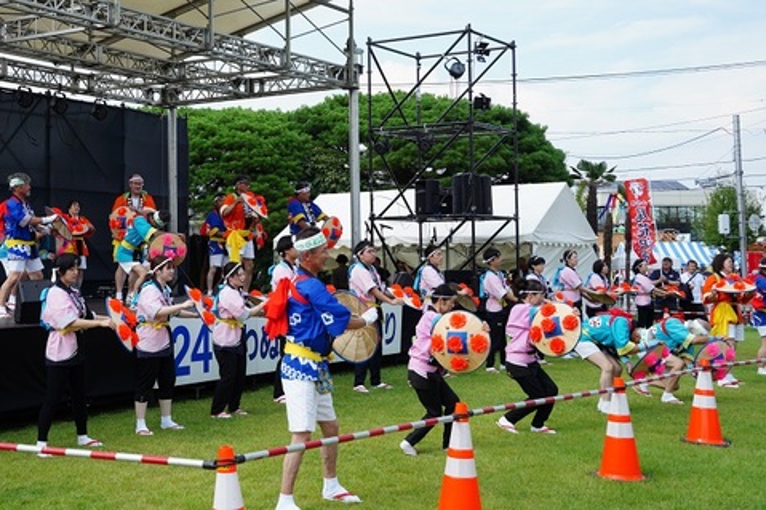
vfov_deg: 31.9
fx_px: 893
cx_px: 383
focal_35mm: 42
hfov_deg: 46.4
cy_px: 255
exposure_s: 1/400
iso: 200
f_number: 6.3
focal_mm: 42
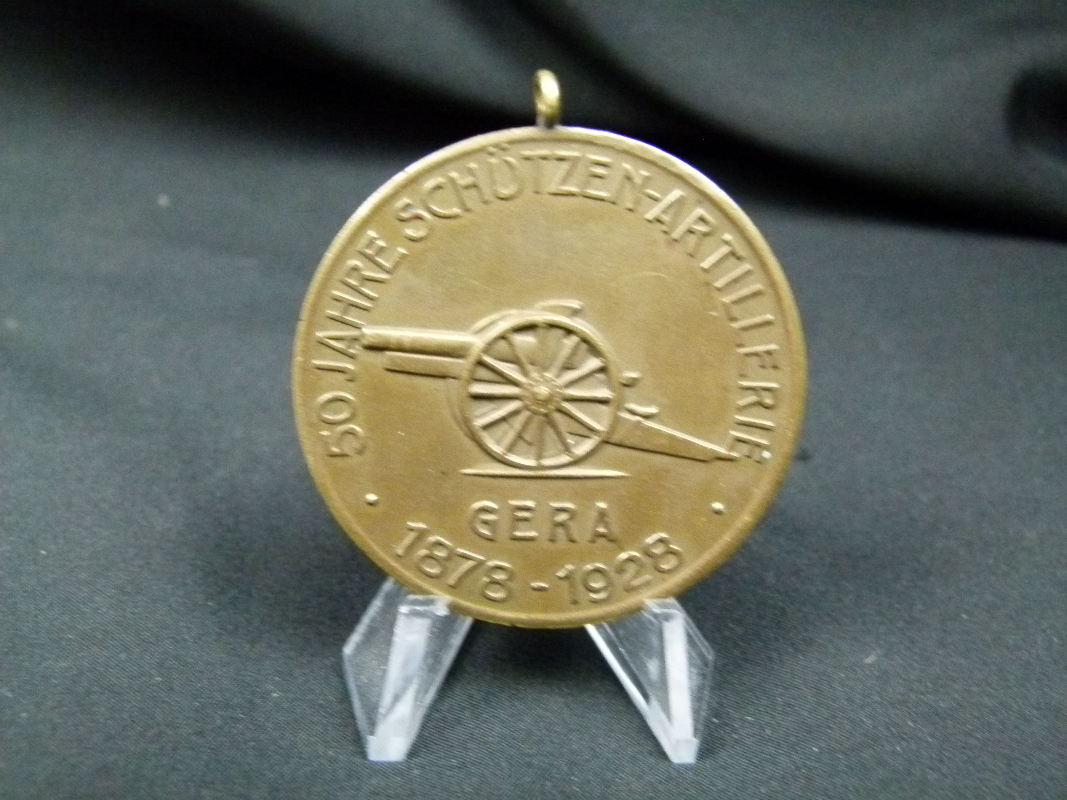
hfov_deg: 45.8
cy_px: 400
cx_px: 534
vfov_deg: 35.1
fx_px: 1264
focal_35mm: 41
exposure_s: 1/30
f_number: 3.2
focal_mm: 7.4
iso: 800
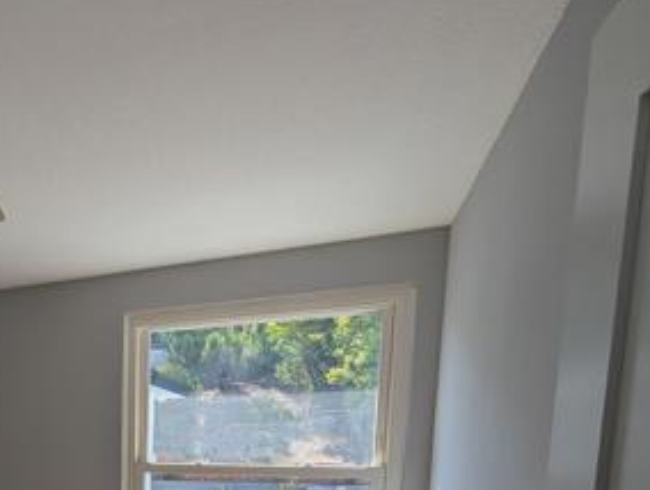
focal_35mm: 27
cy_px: 501
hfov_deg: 55.8
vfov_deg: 43.3
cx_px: 57
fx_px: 508
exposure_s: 1/1195
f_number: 1.7
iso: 54
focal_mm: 2.02
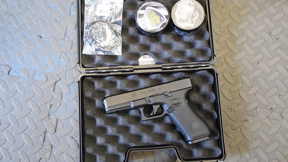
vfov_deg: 29.7
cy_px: 77
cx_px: 140
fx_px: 305
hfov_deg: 50.5
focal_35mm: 40
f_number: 3.8
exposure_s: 1/30
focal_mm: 24
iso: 800
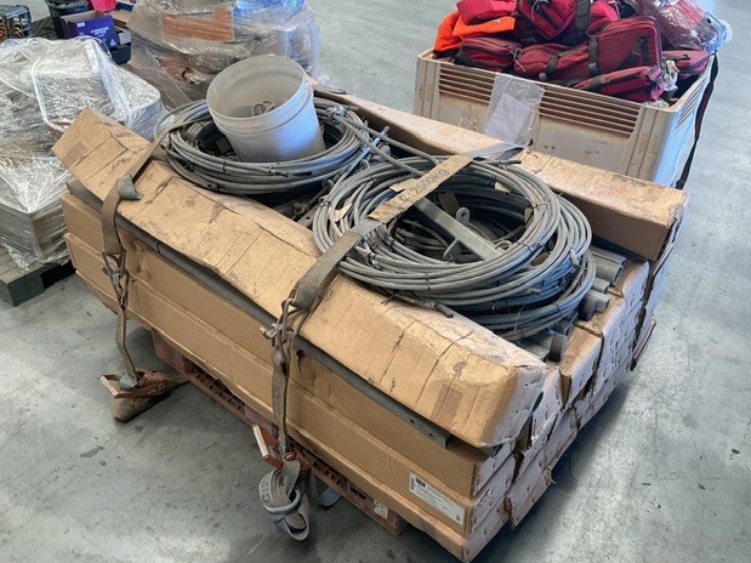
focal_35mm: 30
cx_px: 369
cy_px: 284
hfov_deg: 60.0
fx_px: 651
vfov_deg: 46.8
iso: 32
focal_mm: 3
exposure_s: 1/50
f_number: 1.8
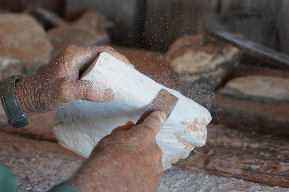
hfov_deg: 17.1
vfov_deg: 11.4
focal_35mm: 120
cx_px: 144
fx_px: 963
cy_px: 96
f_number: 6.3
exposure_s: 1/160
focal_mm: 120
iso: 1000
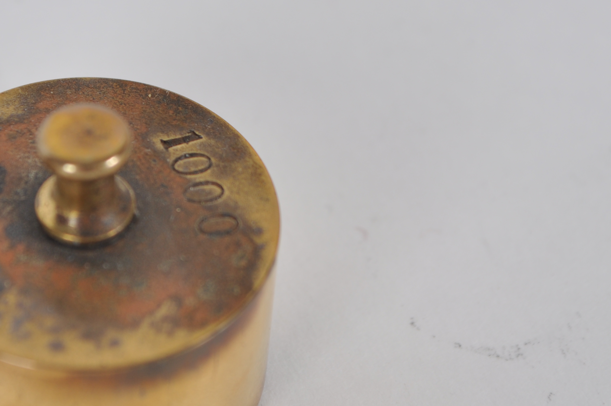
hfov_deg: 13.1
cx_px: 185
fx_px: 2661
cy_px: 215
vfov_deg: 8.7
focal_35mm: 157
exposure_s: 1/125
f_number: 9
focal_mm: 55
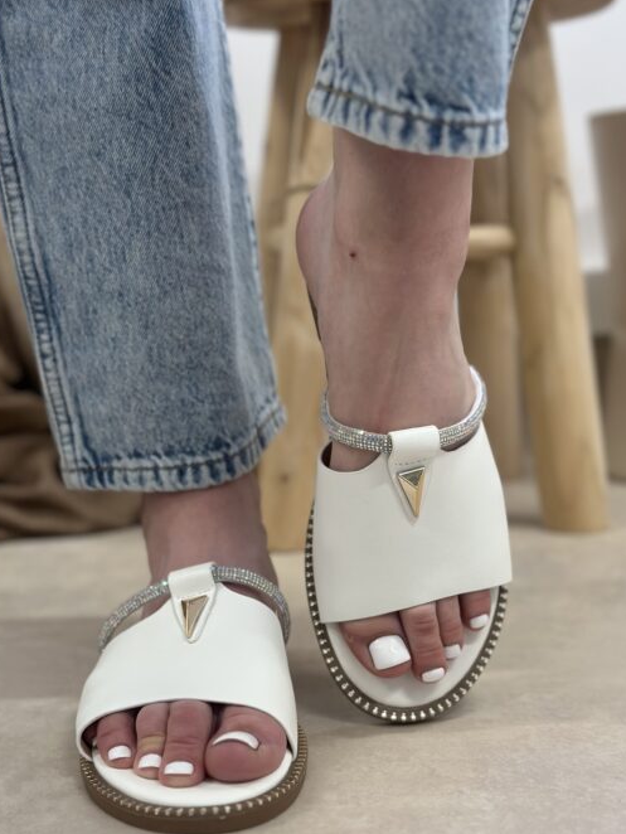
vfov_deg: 33.2
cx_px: 304
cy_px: 475
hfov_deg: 25.2
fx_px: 1398
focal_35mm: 58
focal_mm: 6.86
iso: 160
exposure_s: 1/100
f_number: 1.78
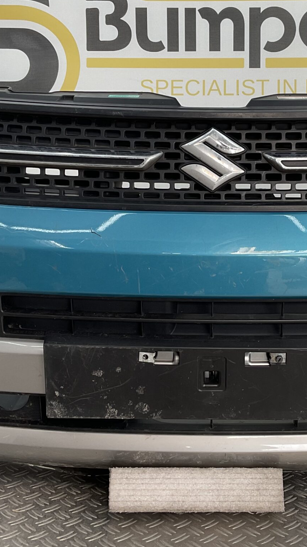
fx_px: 767
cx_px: 228
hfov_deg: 22.4
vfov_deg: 39.1
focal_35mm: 53
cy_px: 250
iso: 16
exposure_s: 1/130
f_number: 1.8
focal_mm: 3
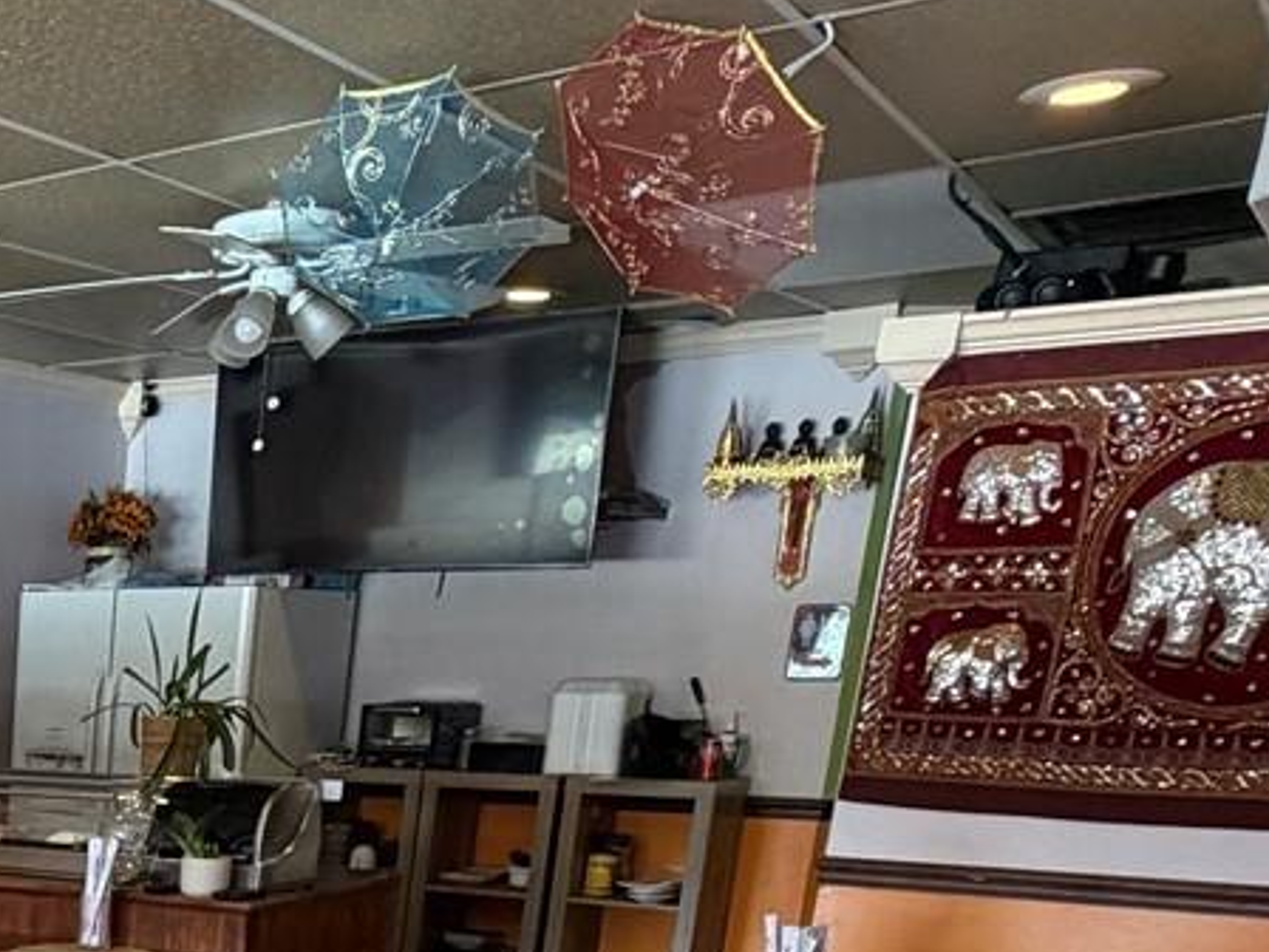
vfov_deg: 25.7
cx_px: -385
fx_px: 1833
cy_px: 1176
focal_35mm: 50
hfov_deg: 30.2
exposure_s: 1/60
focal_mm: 2.22
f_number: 2.2
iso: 250
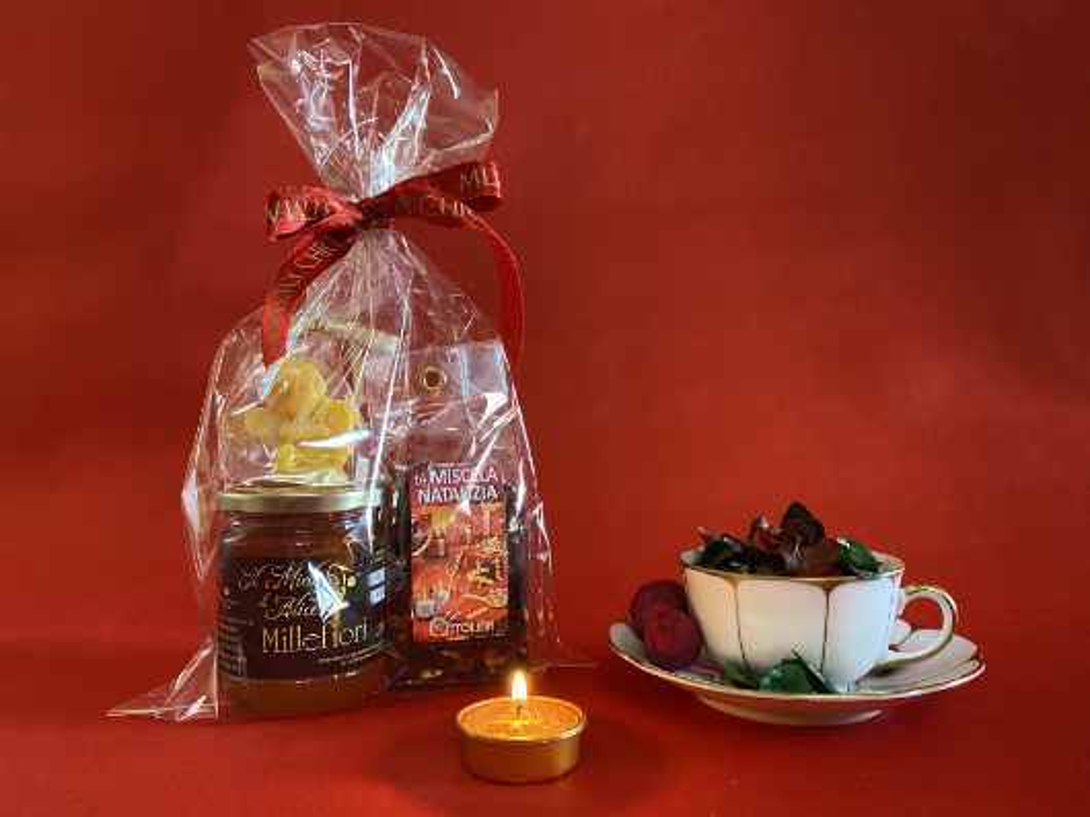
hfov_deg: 67.3
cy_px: 408
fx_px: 818
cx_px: 545
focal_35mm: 26
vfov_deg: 53.0
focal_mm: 4.2
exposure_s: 1/50
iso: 400
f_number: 1.8
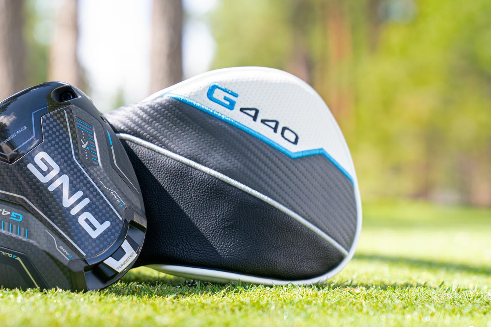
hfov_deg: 18.5
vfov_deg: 12.5
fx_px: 1500
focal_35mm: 110
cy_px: 177
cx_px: 115
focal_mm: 70
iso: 160
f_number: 4.5
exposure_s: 1/160
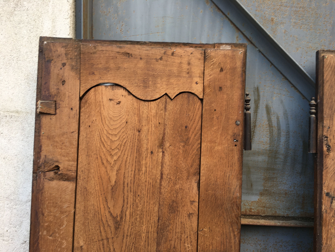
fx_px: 281
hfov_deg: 61.7
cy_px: 126
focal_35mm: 29
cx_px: 168
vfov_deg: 48.2
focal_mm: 4.15
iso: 25
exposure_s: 1/50
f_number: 2.2
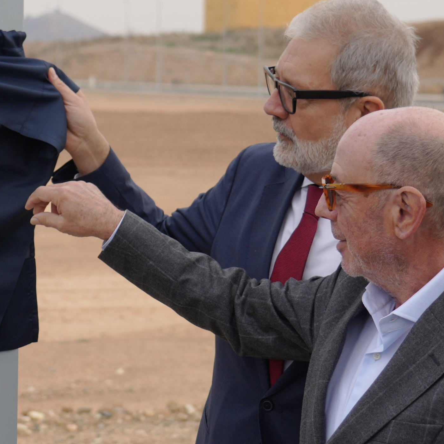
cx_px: 31
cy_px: 190
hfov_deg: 16.5
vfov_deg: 16.7
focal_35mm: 104
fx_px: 1509
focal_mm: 39
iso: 125
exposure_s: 1/640
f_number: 4
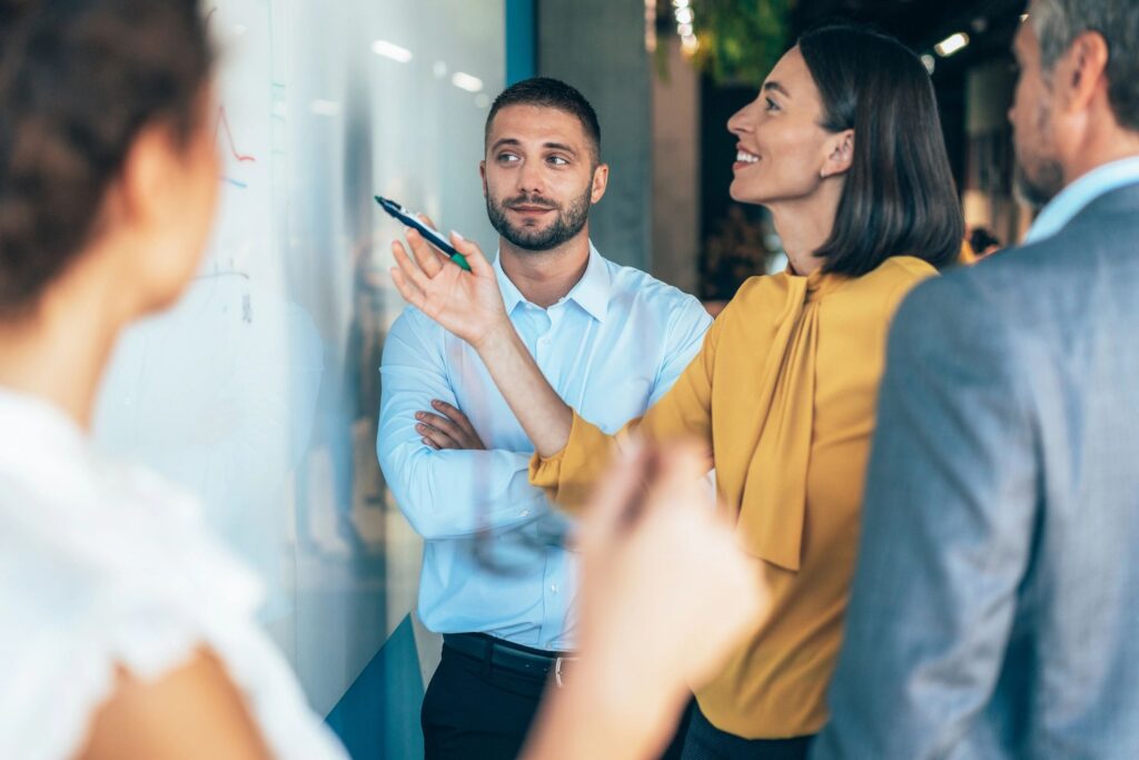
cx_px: 570
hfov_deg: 36.2
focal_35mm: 55
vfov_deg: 24.6
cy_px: 380
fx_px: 1740
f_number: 2.2
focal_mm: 55
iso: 400
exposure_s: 1/320
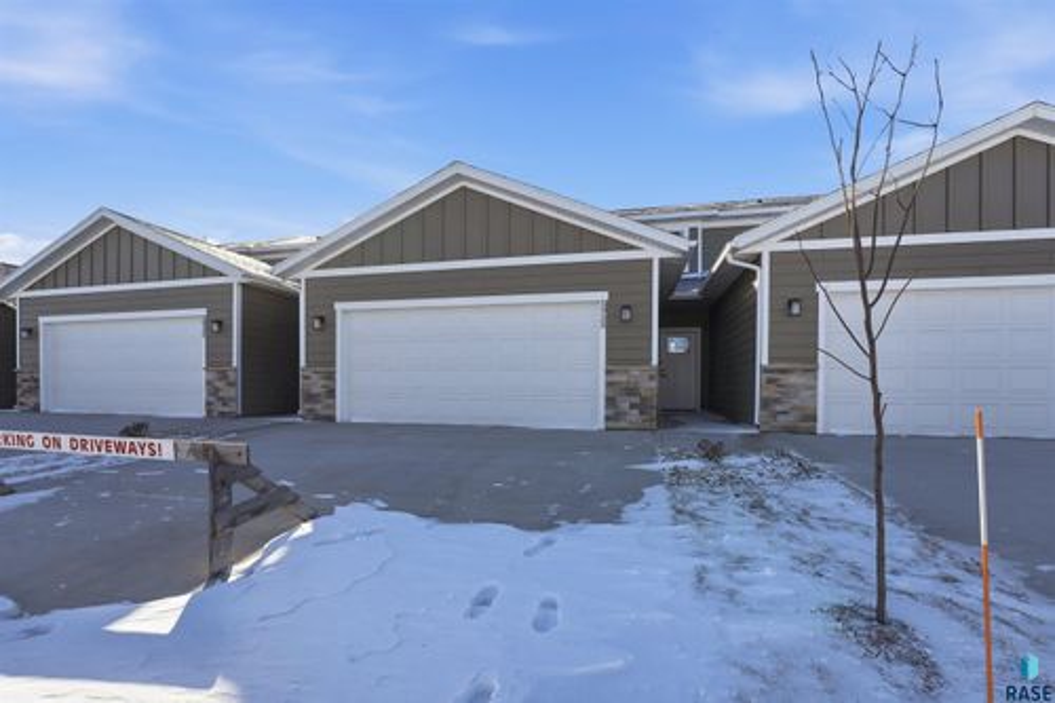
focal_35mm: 14
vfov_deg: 81.2
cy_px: 352
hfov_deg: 104.3
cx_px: 528
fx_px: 410
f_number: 7.1
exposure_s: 1/1000
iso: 100
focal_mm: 14
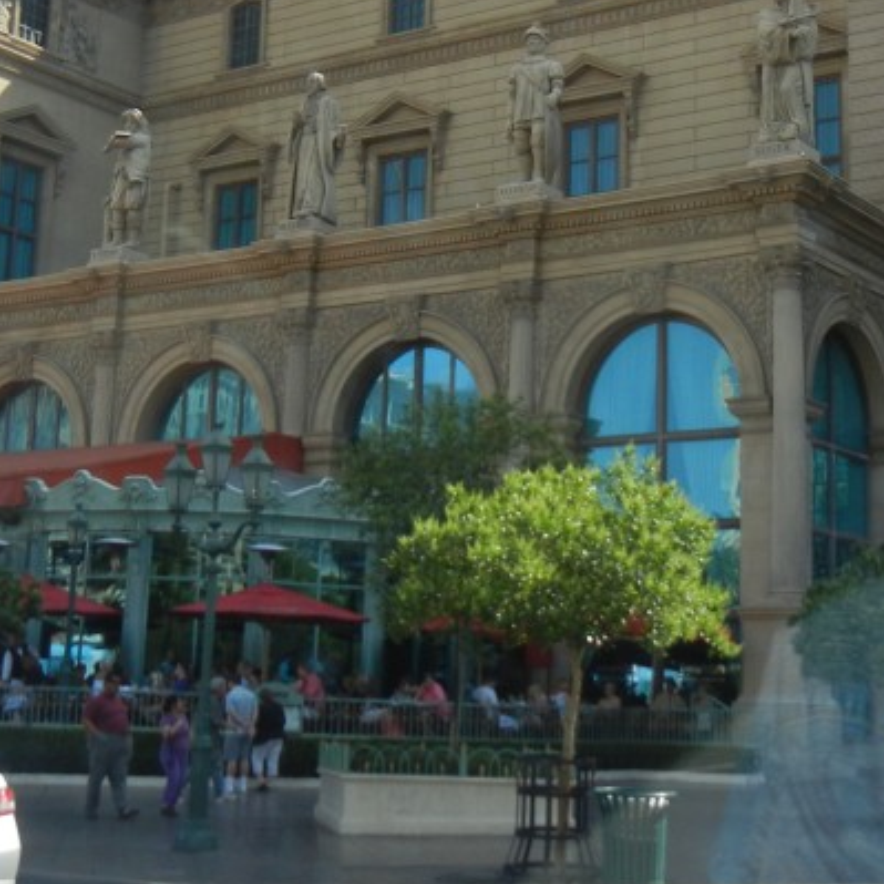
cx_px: 459
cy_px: 326
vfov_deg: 25.3
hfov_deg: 25.4
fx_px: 1965
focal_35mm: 68
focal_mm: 5.4
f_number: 3.5
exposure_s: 1/533
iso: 160
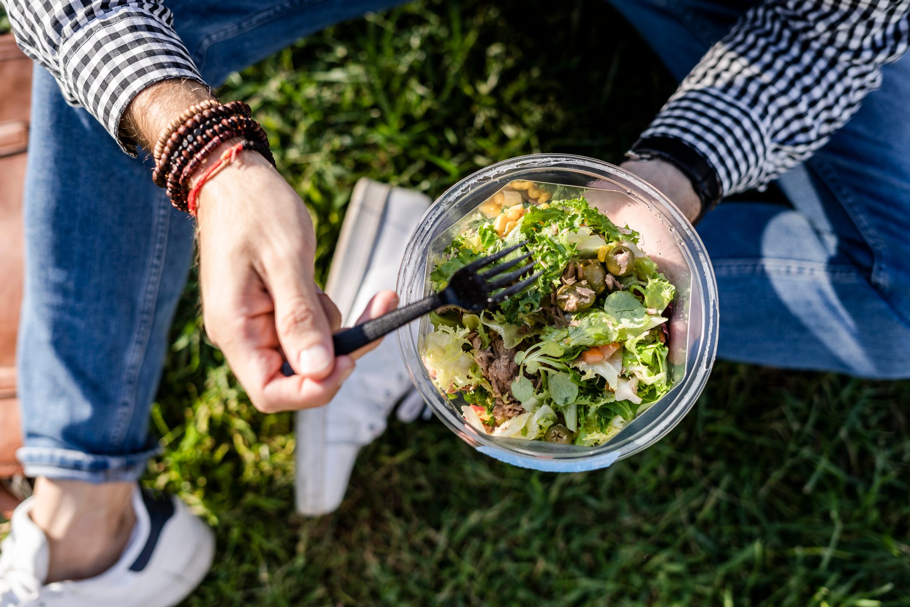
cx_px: 455
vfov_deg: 27.0
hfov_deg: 39.6
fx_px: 1264
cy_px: 304
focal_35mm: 50
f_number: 2.8
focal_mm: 50
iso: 100
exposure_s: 1/500
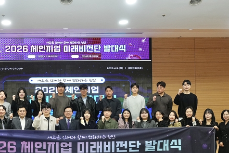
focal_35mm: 50
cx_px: 83
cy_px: 109
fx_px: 318
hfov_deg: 39.3
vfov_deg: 26.8
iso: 2000
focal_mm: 34
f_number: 4.5
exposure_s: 1/200
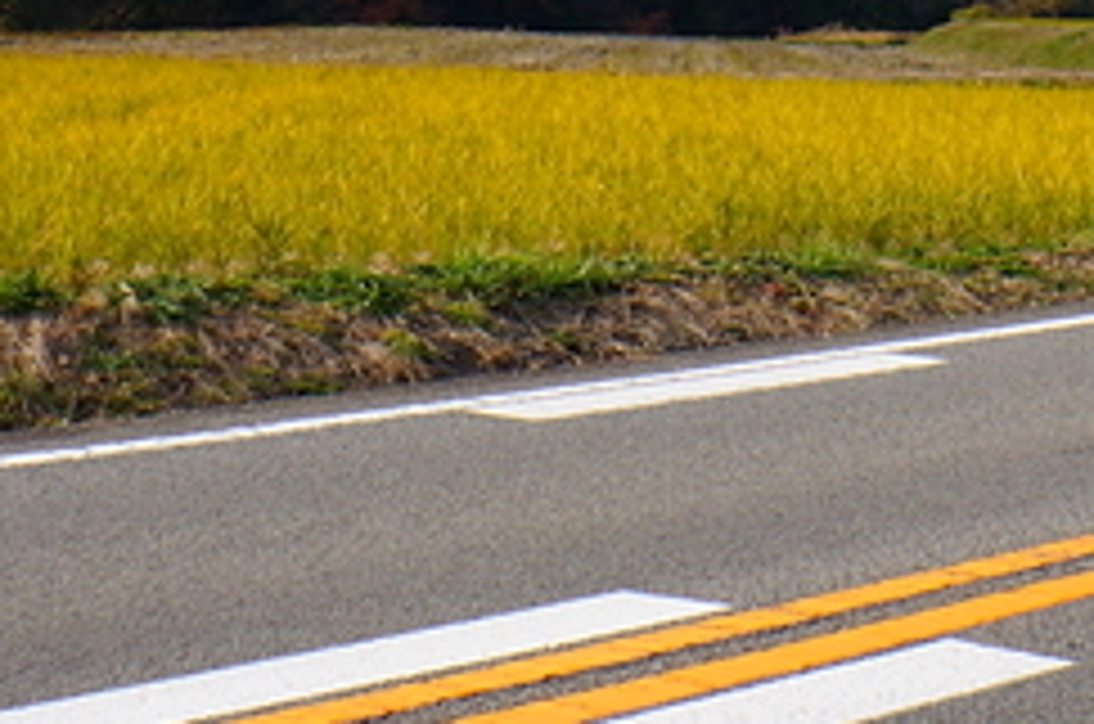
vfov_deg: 11.0
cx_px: 1089
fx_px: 3457
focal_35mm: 114
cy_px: -695
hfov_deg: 17.6
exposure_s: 1/160
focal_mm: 18
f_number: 10
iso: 200
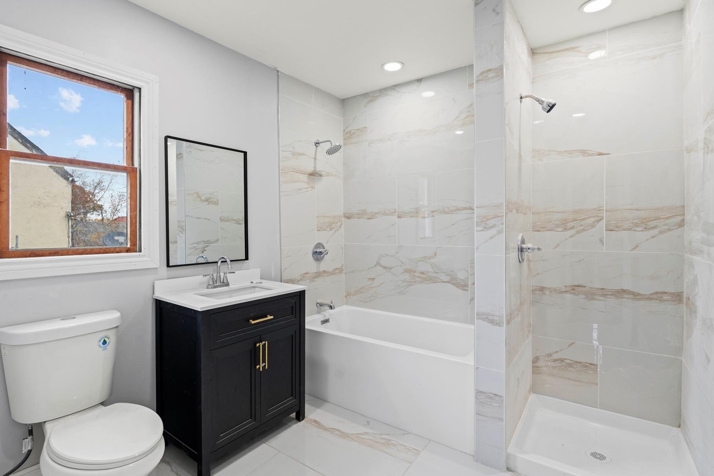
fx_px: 357
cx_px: 342
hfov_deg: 90.0
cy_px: 222
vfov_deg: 67.3
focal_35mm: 18
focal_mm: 16
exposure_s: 1/8
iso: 800
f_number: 7.1
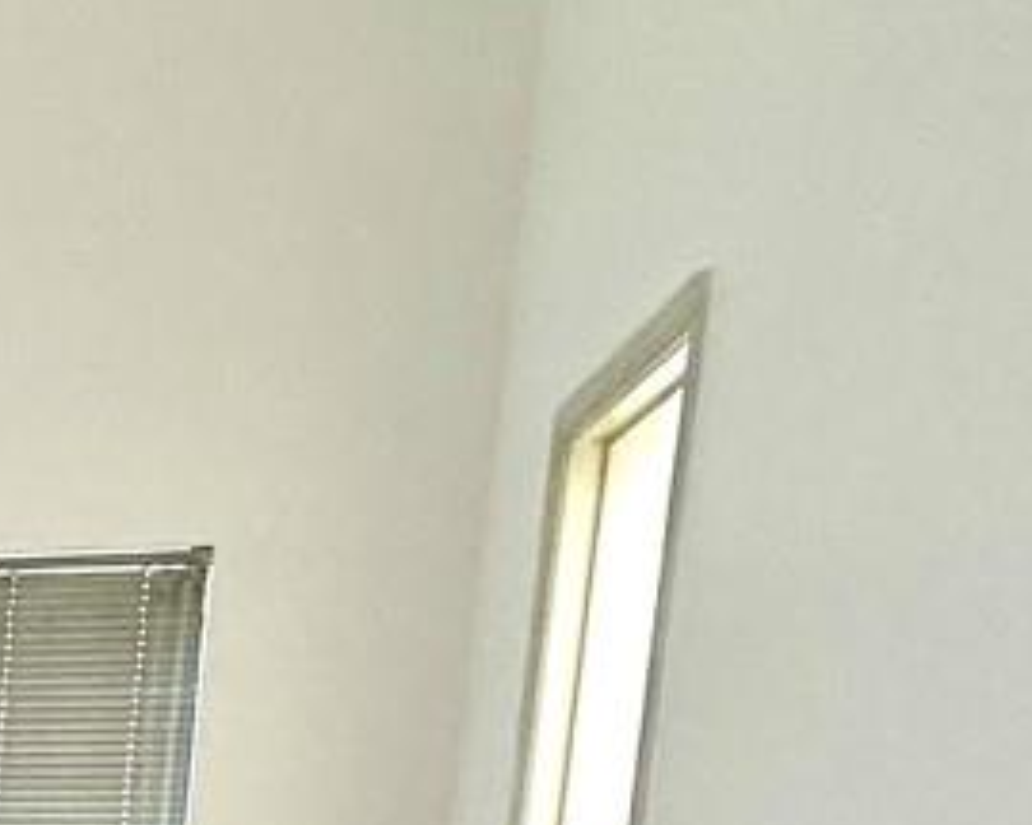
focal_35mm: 81
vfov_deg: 16.9
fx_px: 2474
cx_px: -1040
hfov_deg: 17.1
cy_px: 1280
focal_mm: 2.22
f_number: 2.2
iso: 160
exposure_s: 1/60
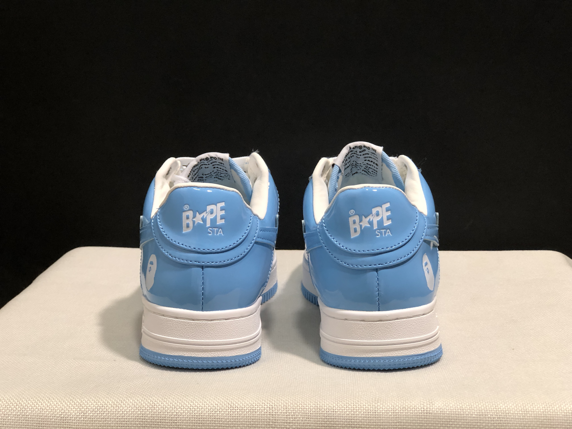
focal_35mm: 57
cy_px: 214
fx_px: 942
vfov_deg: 25.7
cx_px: 286
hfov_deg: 33.8
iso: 80
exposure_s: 1/30
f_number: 2.8
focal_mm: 6.6
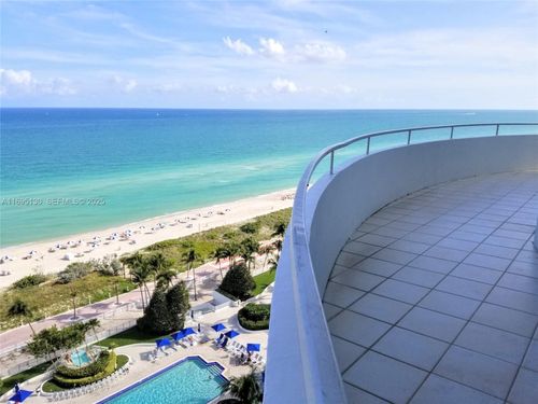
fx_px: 404
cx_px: 269
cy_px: 202
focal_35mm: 26
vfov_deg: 53.1
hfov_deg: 67.3
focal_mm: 4.25
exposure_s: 1/3000
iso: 50
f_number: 1.7
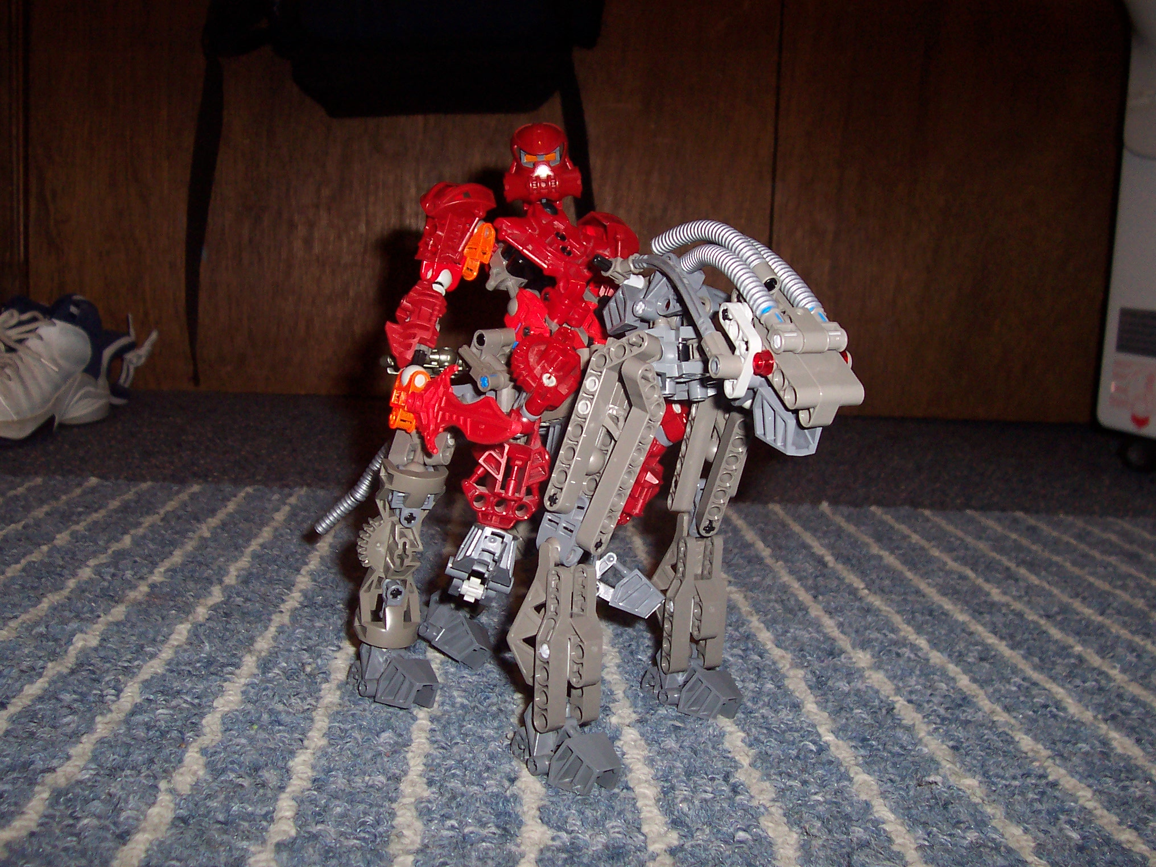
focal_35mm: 37
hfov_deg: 50.1
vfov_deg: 38.7
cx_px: 578
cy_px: 434
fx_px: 1236
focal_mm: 5.6
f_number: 2.8
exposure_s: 1/60
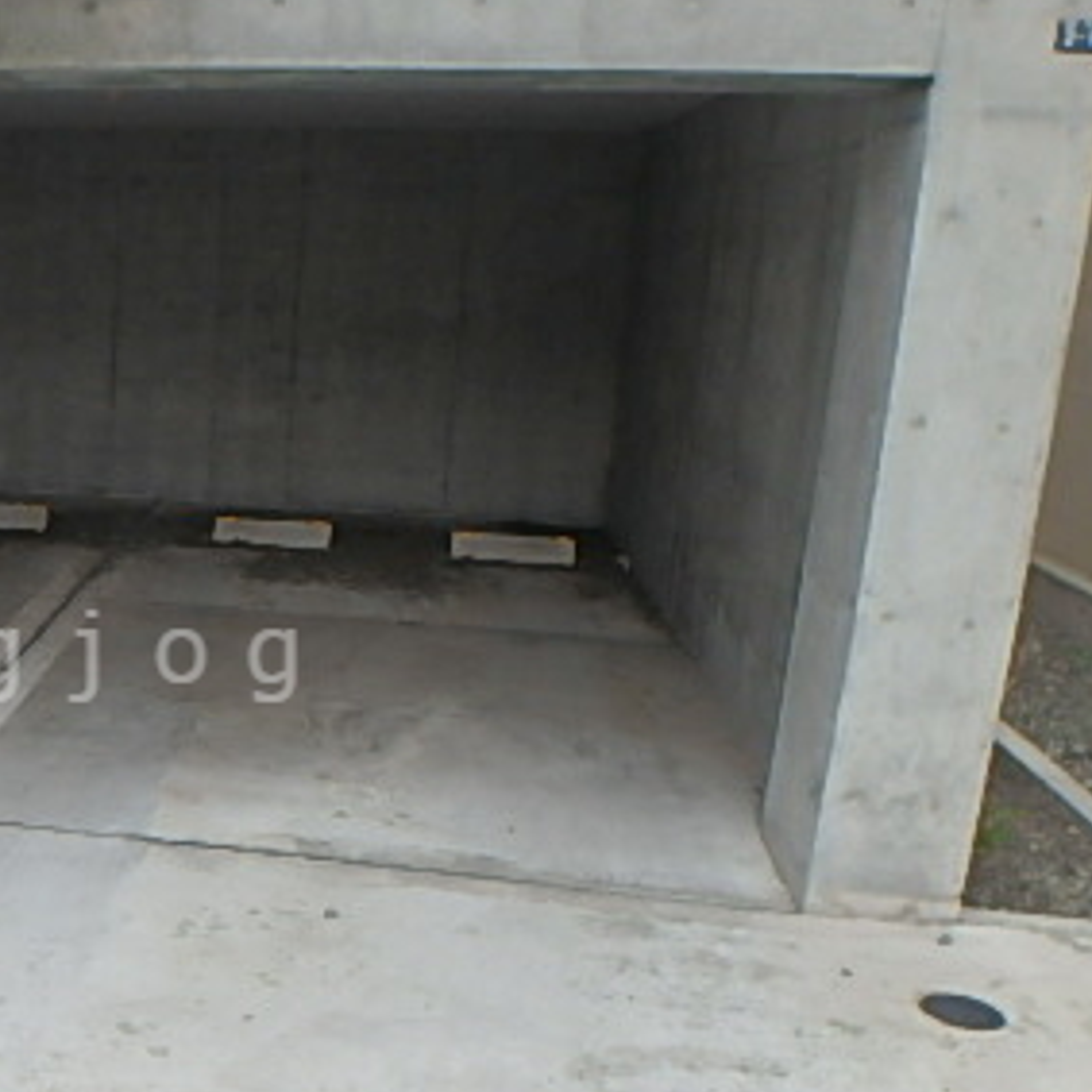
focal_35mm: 42
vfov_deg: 39.9
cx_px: 54
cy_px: 656
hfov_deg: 36.8
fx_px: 1499
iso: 125
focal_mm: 3.7
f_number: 3.5
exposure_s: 1/80
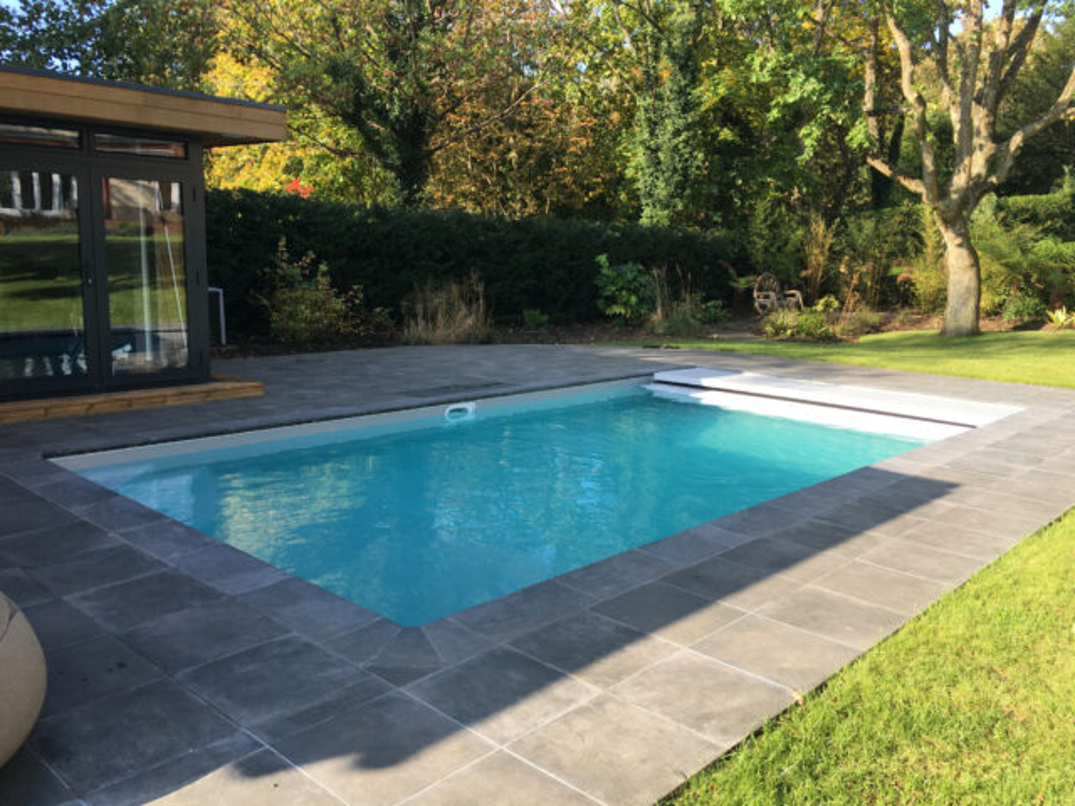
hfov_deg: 61.7
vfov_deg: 48.2
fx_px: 901
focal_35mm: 29
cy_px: 403
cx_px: 538
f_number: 2.2
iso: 25
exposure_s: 1/366
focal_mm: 4.15
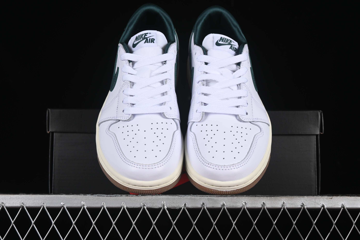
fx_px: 750
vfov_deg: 18.2
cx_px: 180
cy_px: 120
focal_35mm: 75
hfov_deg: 27.0
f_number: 8
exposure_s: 1/125
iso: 160
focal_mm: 50
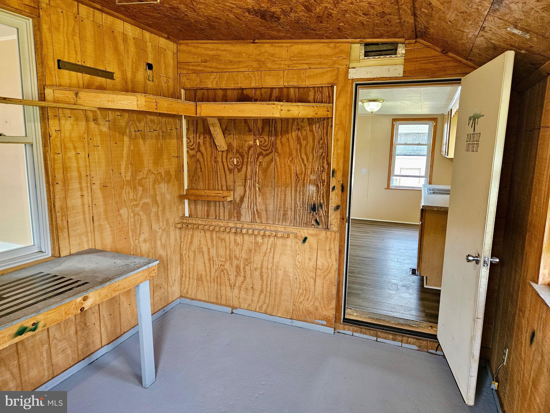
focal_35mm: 23
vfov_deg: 58.9
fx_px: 365
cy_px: 206
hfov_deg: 73.9
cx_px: 275
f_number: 1.8
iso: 400
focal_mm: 5.4
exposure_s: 1/120
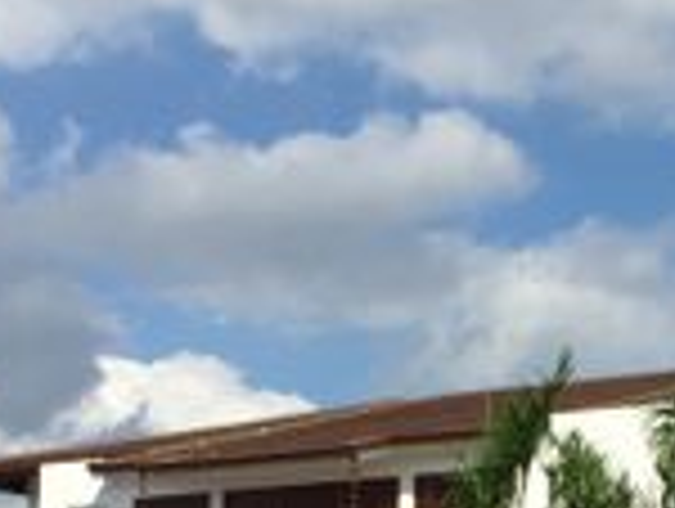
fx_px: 2266
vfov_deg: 12.4
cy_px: 683
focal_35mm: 116
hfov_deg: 16.7
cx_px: 639
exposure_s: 1/2825
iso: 32
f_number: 2.2
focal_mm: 4.15
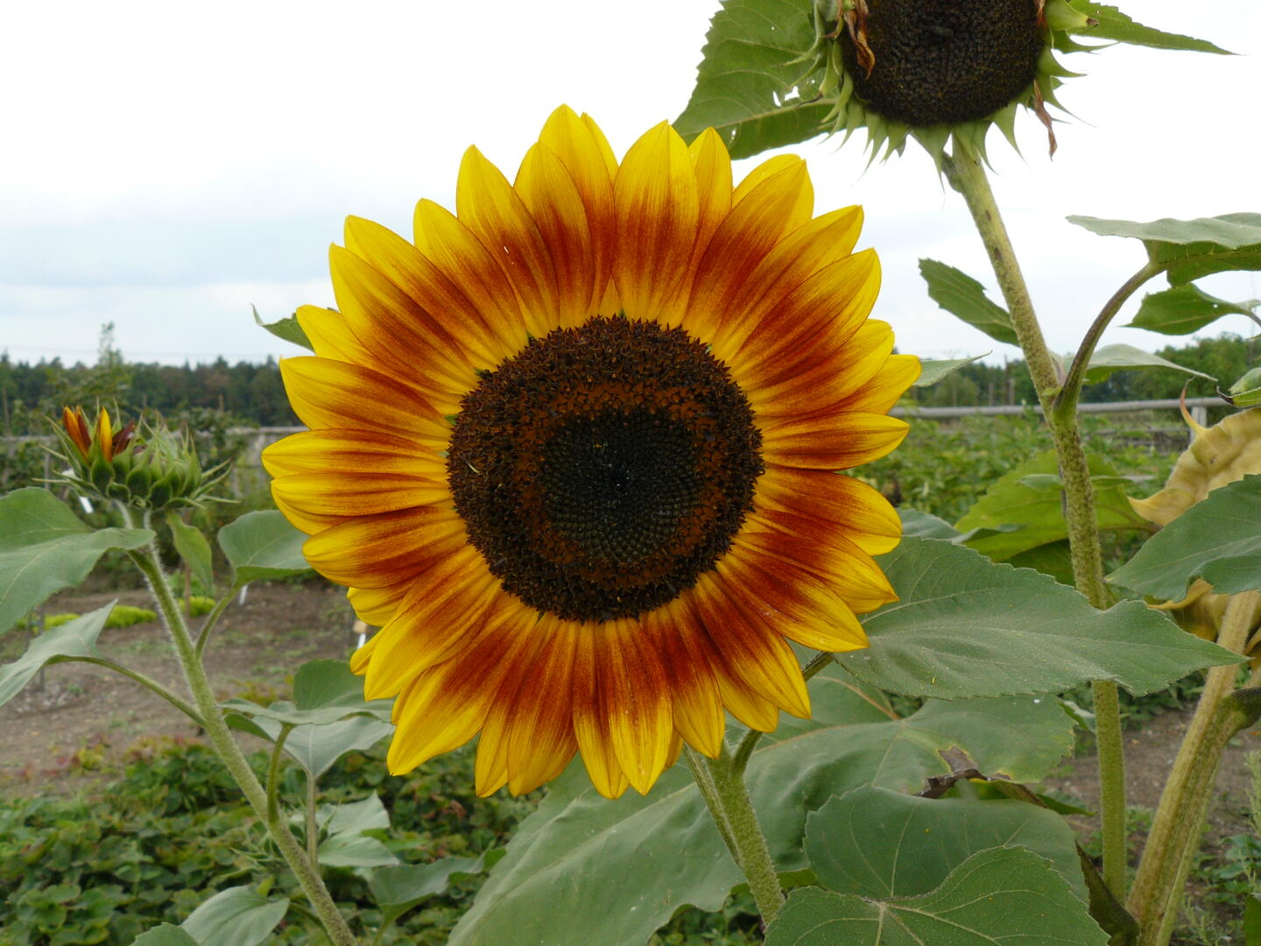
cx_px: 630
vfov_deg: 39.7
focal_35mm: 36
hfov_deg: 51.4
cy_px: 473
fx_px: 1311
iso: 100
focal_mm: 6
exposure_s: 1/125
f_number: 5.6
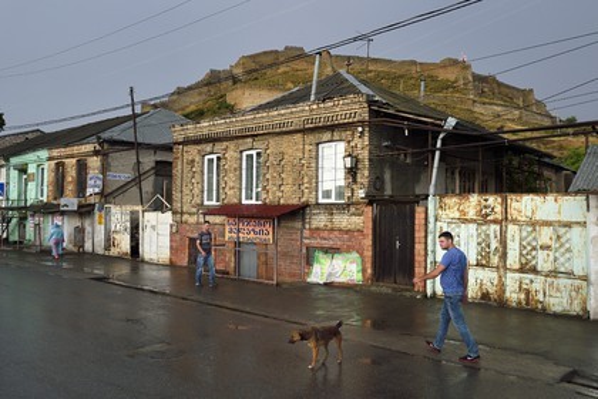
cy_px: 200
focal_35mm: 31
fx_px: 515
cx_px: 299
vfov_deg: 42.3
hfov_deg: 60.3
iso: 800
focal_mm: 31
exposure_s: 1/200
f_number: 10
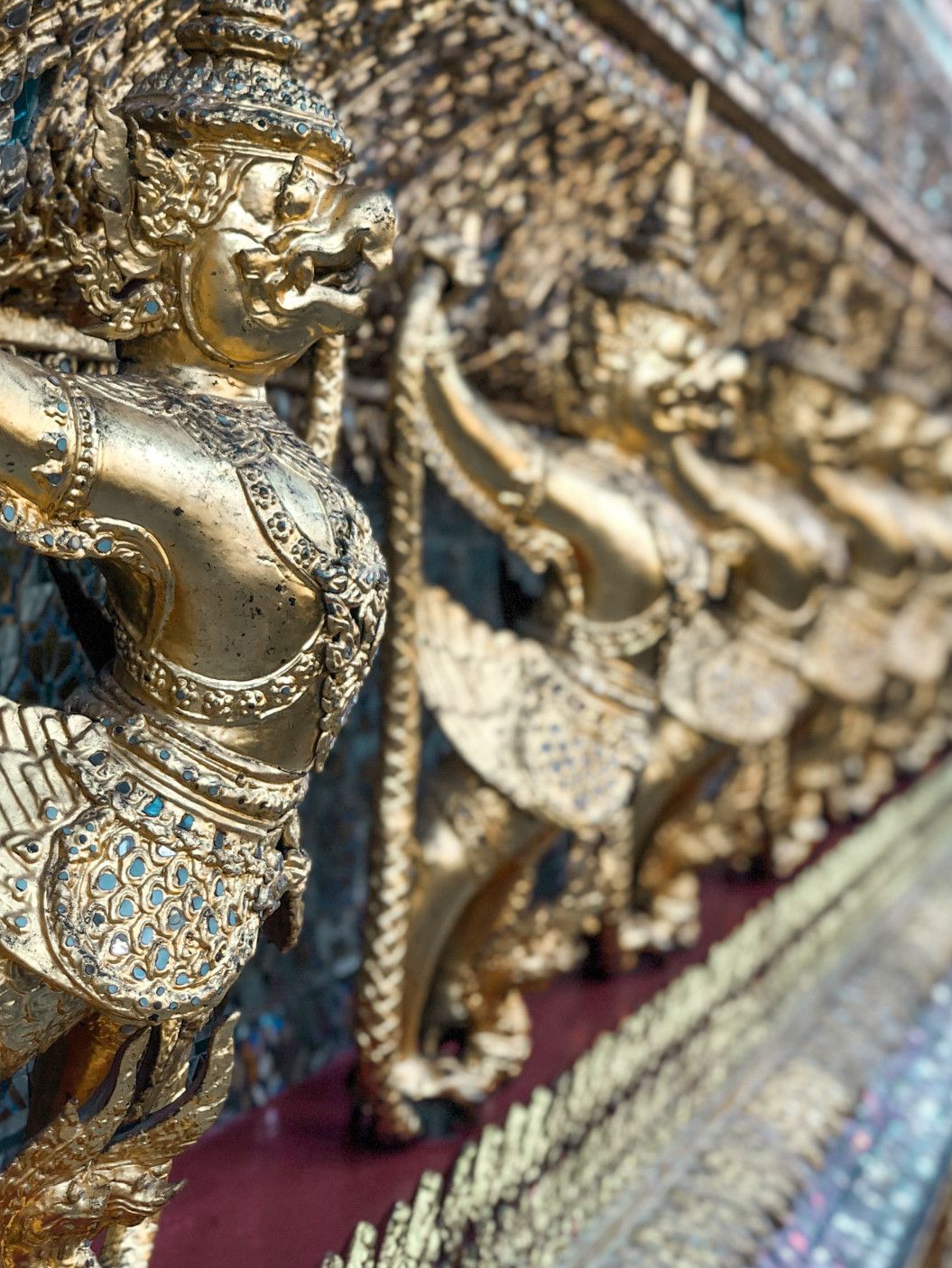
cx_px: 541
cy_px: 554
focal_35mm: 71
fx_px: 2603
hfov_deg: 20.7
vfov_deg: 27.4
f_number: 2.4
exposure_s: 1/60
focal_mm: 6
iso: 25
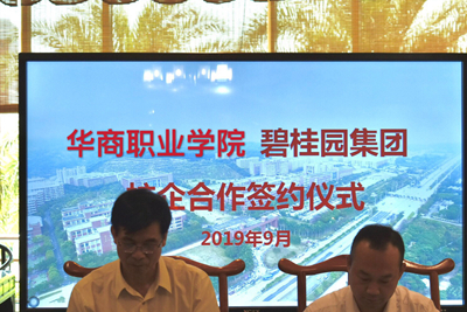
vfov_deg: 11.1
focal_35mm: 124
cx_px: 239
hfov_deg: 16.5
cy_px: 189
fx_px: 1606
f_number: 5.6
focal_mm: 55
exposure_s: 1/60
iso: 450
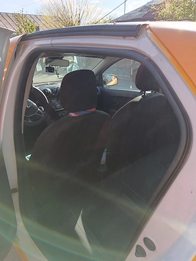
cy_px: 130
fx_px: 204
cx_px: 98
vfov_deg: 65.3
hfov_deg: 51.4
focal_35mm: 27
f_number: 1.9
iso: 100
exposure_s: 1/143
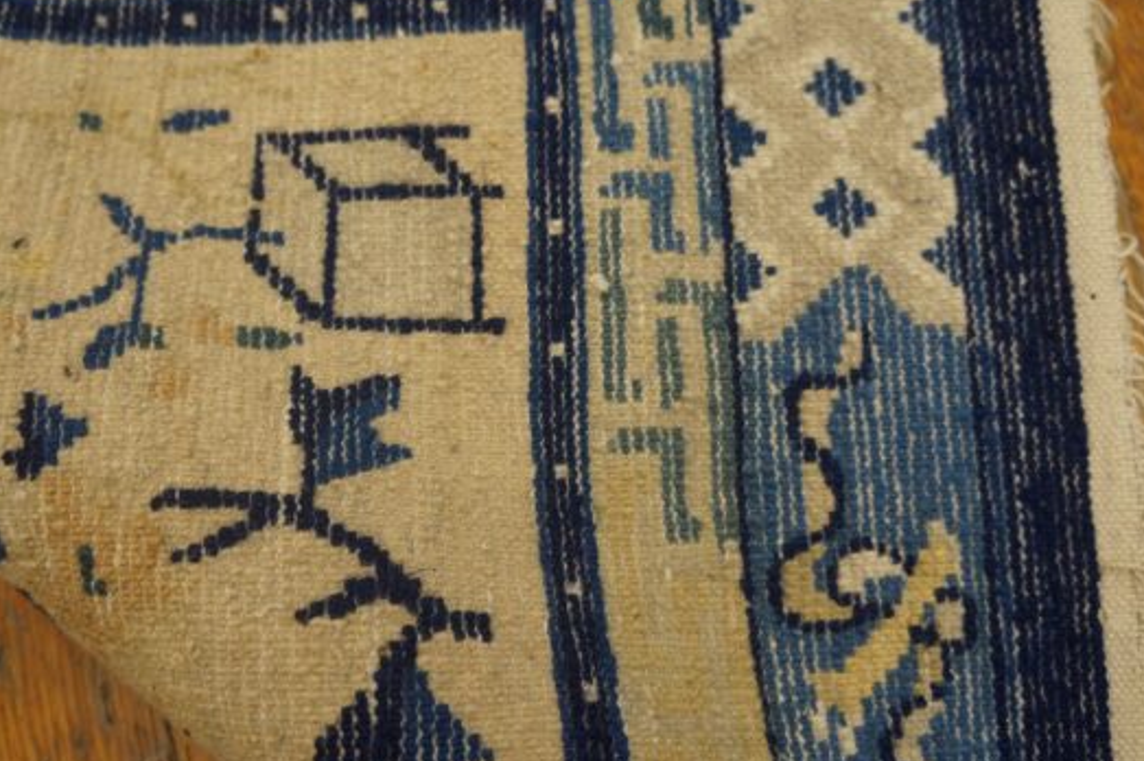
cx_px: 514
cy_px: 371
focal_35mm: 31
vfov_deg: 42.3
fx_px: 984
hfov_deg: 60.2
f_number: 4
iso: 1000
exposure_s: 1/60
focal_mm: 18
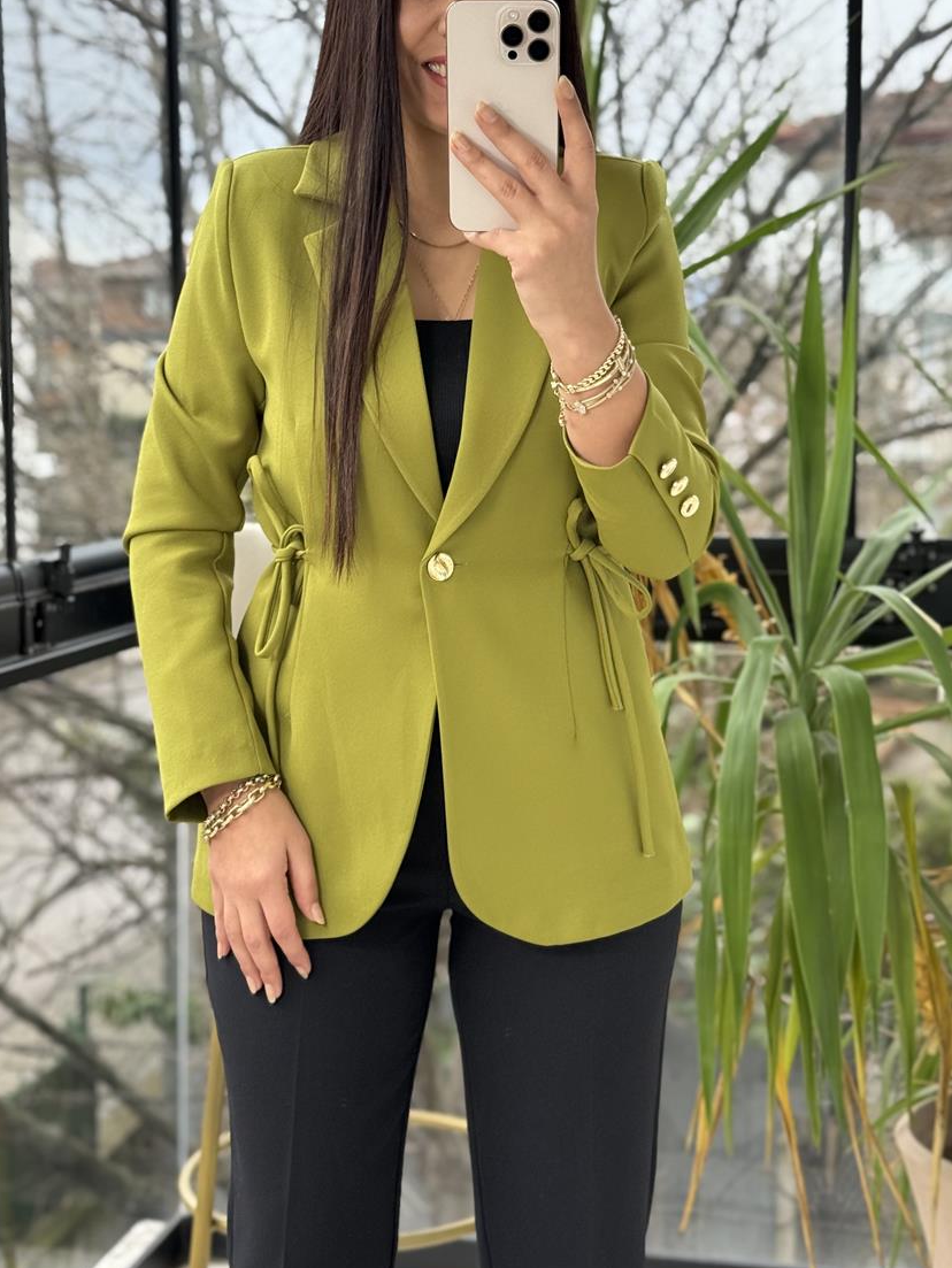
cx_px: 498
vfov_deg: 33.1
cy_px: 524
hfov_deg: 25.2
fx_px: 2126
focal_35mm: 58
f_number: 1.78
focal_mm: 6.76
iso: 100
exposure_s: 1/309
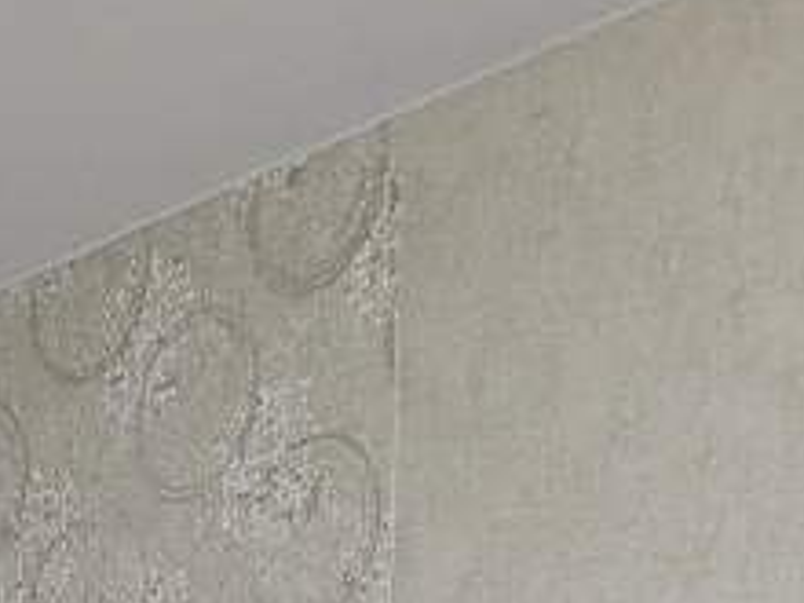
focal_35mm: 131
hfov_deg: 14.8
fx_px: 3043
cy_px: 1453
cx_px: -33
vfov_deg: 9.9
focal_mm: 5.4
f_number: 1.8
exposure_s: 1/100
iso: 1000
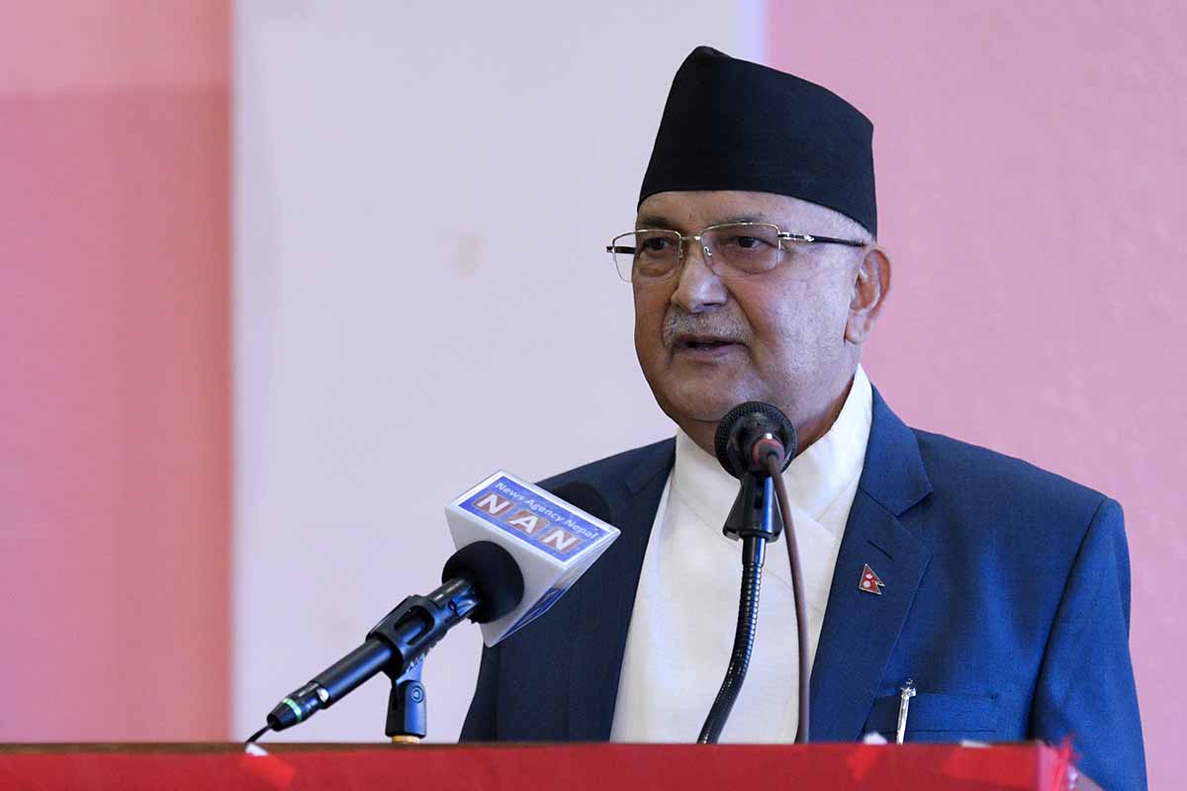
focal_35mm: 135
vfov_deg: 10.2
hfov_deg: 15.2
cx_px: 594
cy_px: 396
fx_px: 4451
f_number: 2.8
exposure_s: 1/160
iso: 1250
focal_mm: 135
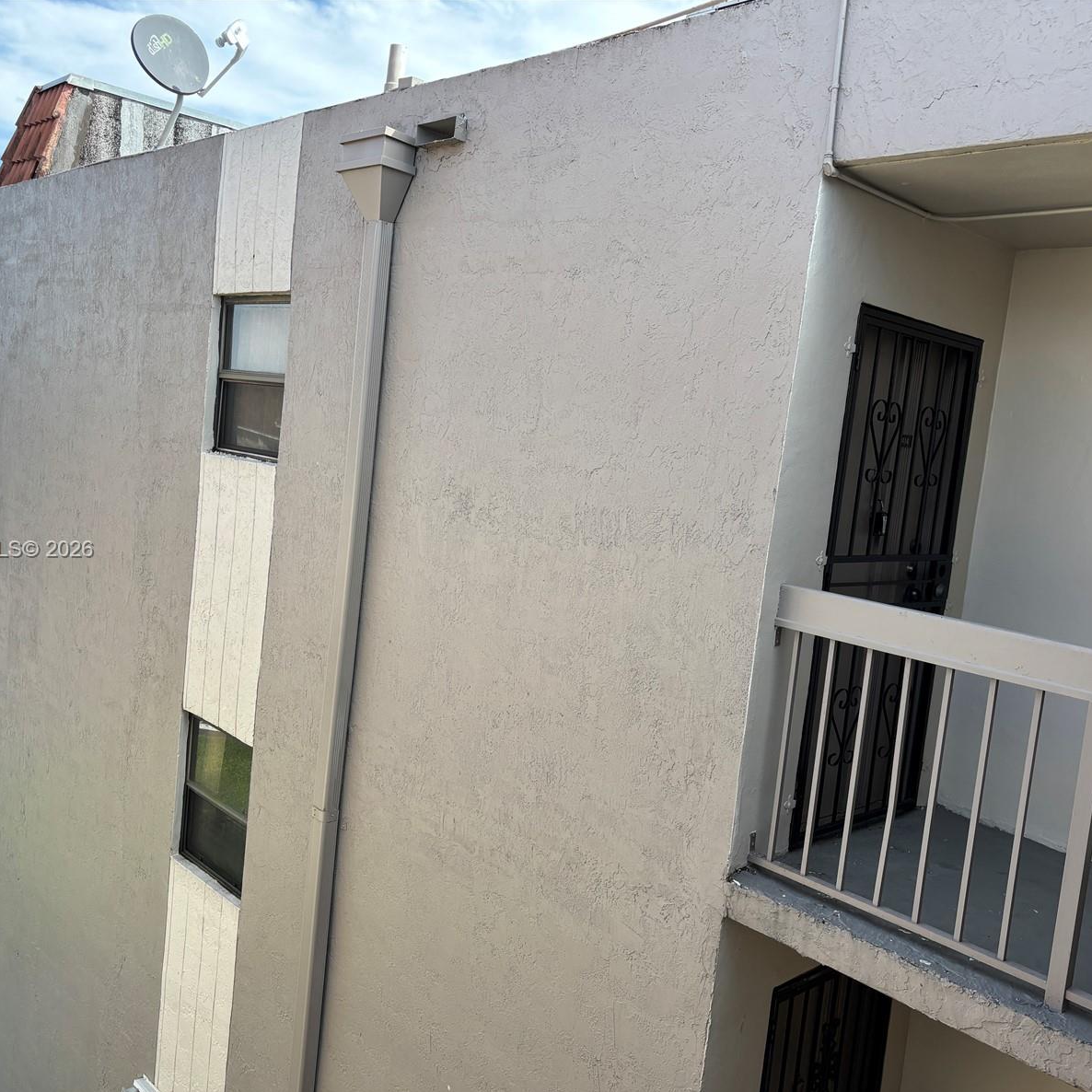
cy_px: 551
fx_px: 1106
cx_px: 543
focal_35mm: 31
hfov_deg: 52.5
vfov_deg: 52.5
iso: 50
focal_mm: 5.96
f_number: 1.6
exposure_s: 1/865
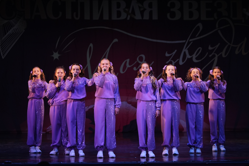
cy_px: 83
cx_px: 124
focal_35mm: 142
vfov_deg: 9.7
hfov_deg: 14.4
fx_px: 982
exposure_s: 1/400
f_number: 2.8
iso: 1000
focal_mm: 95
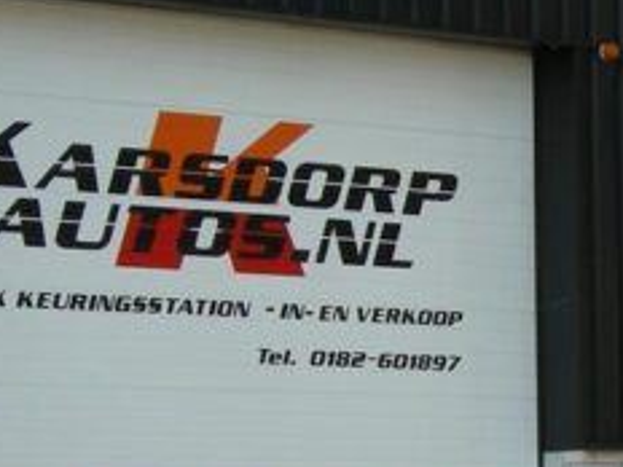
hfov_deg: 12.2
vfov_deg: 9.3
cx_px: 712
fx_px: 2862
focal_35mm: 159
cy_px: 505
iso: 64
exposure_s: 1/222
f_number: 4.8
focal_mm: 7.5
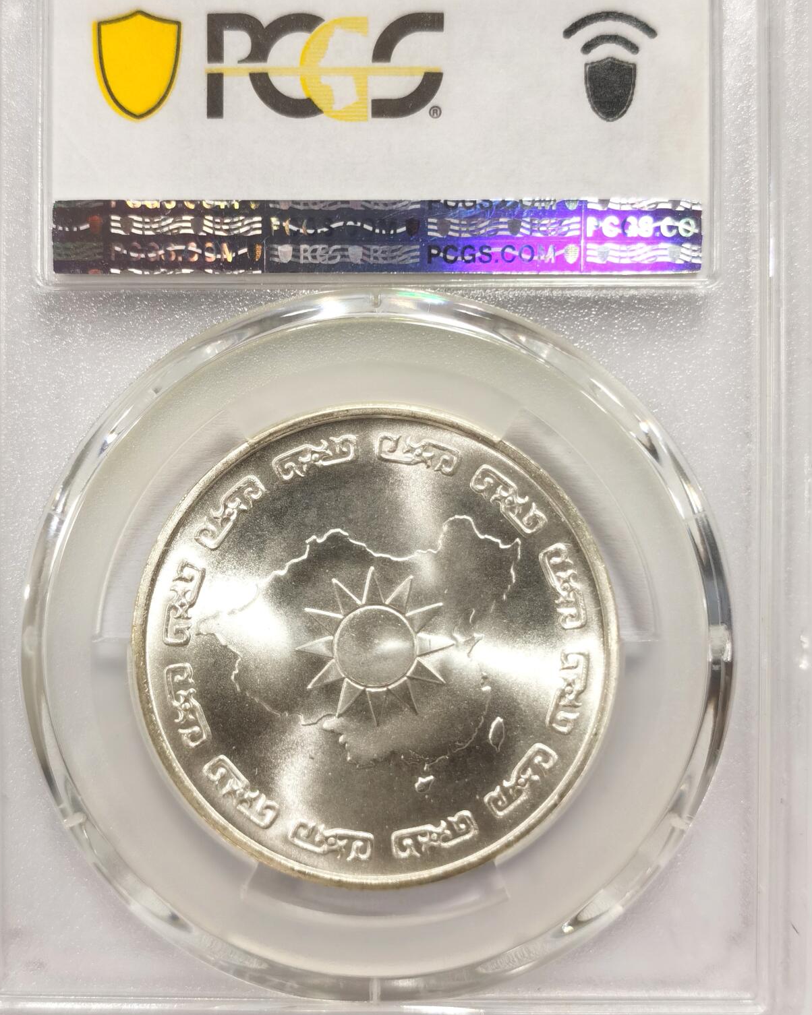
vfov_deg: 30.0
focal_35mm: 63
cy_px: 476
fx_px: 1893
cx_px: 379
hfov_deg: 24.2
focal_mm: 5.56
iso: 100
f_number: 16
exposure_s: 1/100
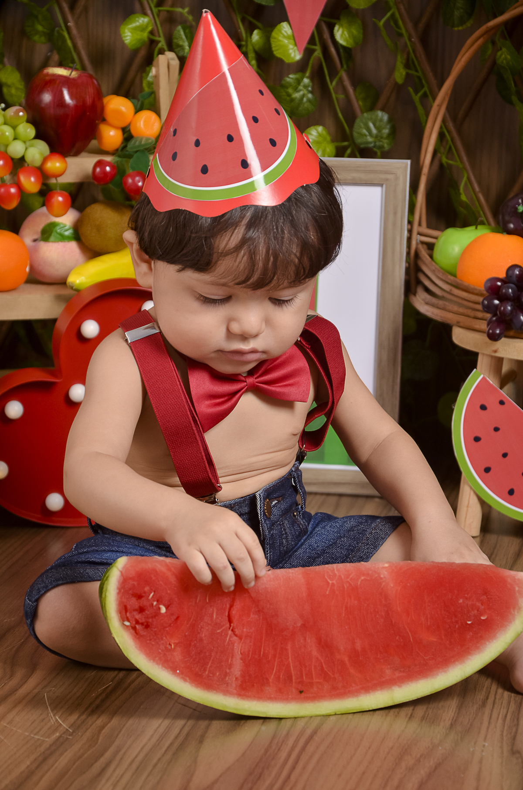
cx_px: 262
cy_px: 395
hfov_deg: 11.4
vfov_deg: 17.1
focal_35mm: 120
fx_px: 2627
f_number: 5.3
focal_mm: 80
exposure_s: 1/160
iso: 250
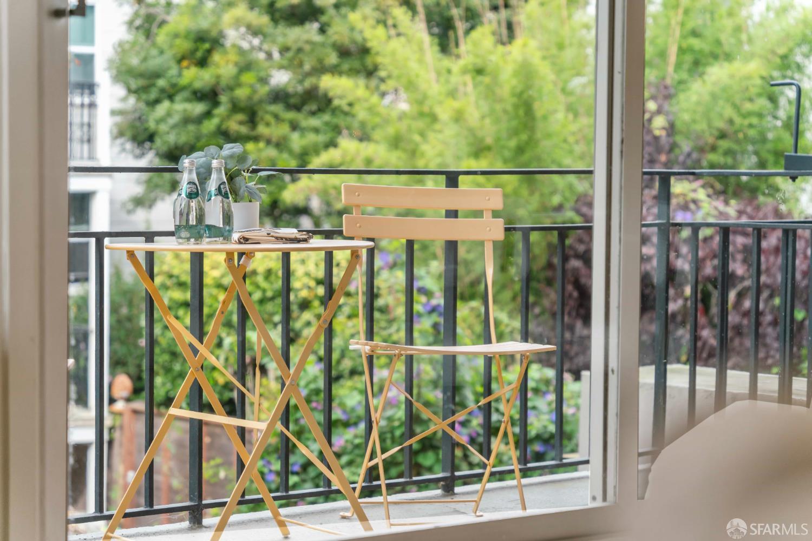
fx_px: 2075
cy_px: 270
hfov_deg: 22.1
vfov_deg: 14.9
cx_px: 406
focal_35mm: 92
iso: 640
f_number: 4.5
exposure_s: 1/320
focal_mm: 92
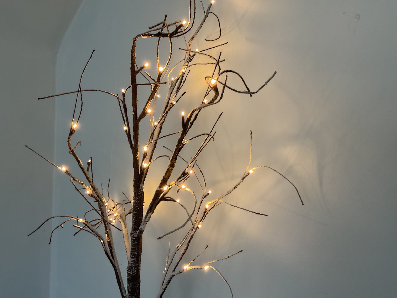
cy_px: 149
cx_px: 198
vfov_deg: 48.2
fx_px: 333
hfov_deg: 61.7
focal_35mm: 29
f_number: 1.8
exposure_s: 1/60
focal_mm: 3
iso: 80
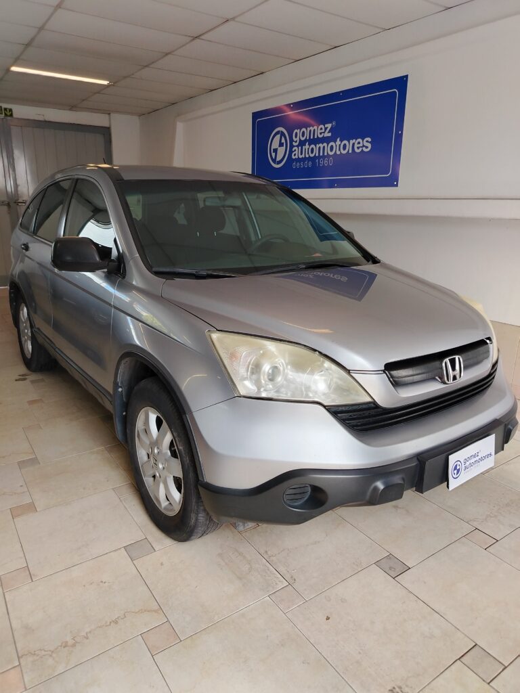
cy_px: 346
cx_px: 260
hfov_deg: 56.8
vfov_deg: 71.6
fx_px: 481
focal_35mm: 24
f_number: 1.75
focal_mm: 5.25
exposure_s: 1/100
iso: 184
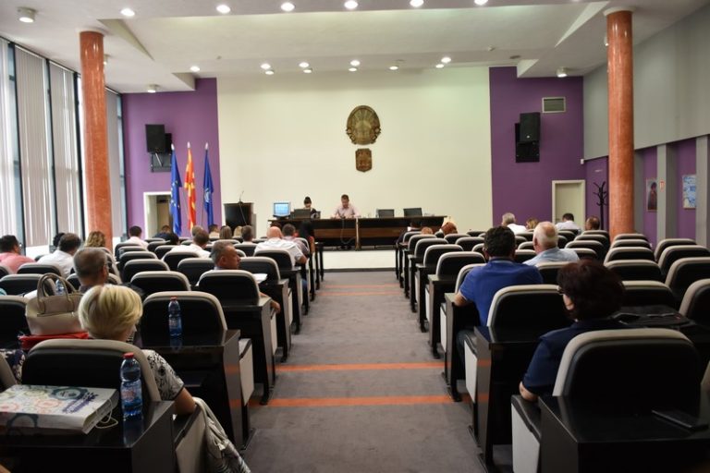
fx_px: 532
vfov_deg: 47.9
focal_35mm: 27
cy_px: 236
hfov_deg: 67.4
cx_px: 355
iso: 500
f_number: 3.5
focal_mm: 18
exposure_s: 1/50
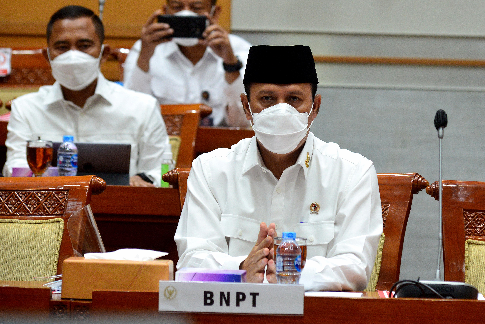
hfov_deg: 10.3
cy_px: 162
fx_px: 2695
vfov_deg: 6.9
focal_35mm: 200
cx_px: 242
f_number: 7.1
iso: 2500
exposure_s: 1/200
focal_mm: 200
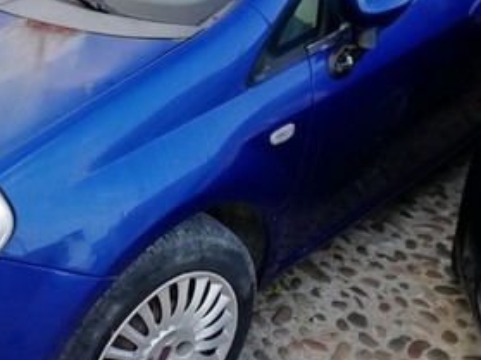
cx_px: 117
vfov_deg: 25.7
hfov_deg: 33.6
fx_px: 778
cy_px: 84
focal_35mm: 56
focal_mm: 3.21
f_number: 2.2
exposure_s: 1/121
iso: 50
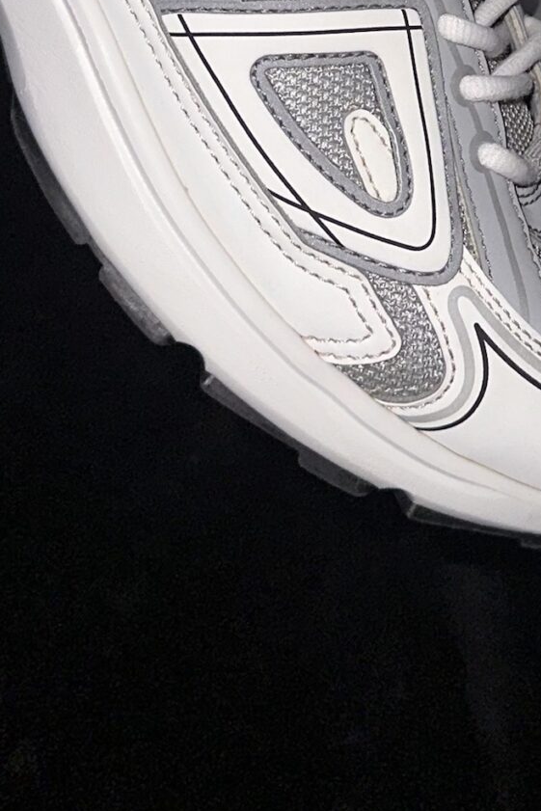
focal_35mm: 76
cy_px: -165
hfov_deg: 17.4
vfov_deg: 24.2
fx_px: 1712
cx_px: 571
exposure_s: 1/4
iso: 50
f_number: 1.78
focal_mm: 6.86
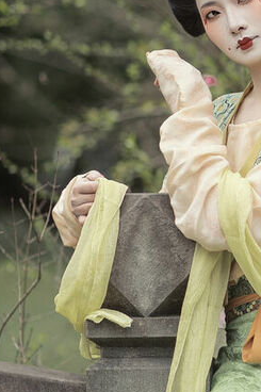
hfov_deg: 3.7
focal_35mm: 364
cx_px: 497
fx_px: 3962
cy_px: 121
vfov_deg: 5.7
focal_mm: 85
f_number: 2
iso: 100
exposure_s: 1/800
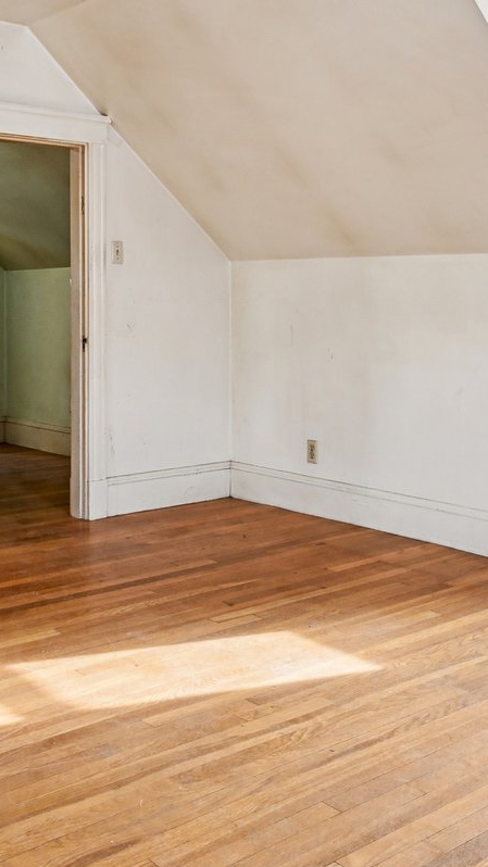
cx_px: 170
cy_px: 290
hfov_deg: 27.6
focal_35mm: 43
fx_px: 989
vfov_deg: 46.6
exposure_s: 1/40
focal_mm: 16
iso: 400
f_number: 8
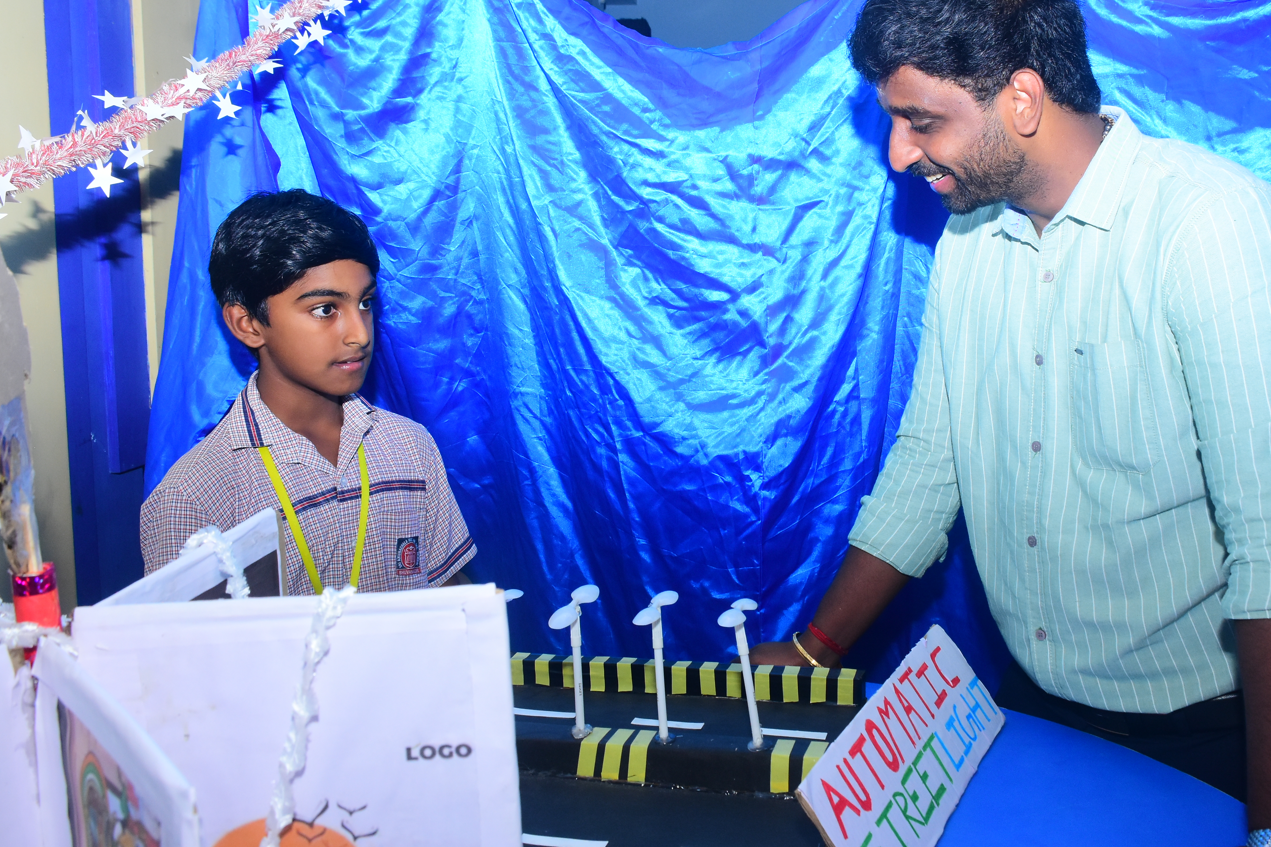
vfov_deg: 38.6
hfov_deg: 55.5
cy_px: 321
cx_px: 745
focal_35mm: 34
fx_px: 1200
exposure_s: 1/125
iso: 800
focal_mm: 18
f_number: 8
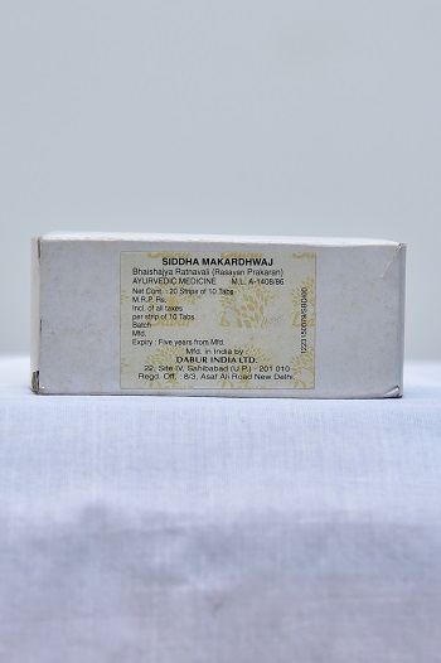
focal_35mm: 70
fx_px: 1288
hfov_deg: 19.4
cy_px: 332
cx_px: 220
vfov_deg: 28.9
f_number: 4
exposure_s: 1/125
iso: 1250
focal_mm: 70
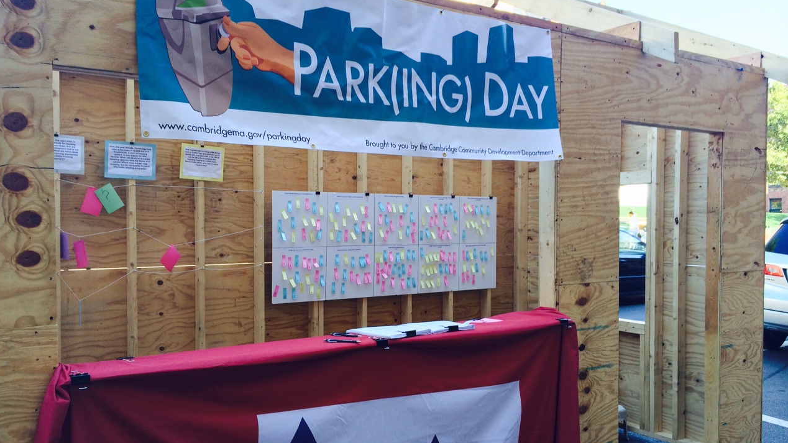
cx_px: 392
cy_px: 247
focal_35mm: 33
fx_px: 689
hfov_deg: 59.5
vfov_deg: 35.6
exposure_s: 1/120
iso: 40
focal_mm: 4.12
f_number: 2.2
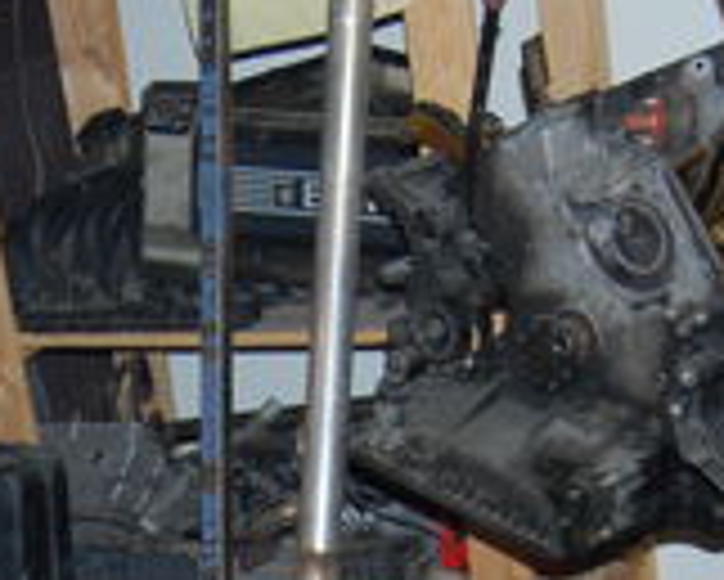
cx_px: 117
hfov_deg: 14.8
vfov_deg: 11.4
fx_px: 2763
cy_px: 913
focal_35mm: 129
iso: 400
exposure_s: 1/60
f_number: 3.8
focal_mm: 23
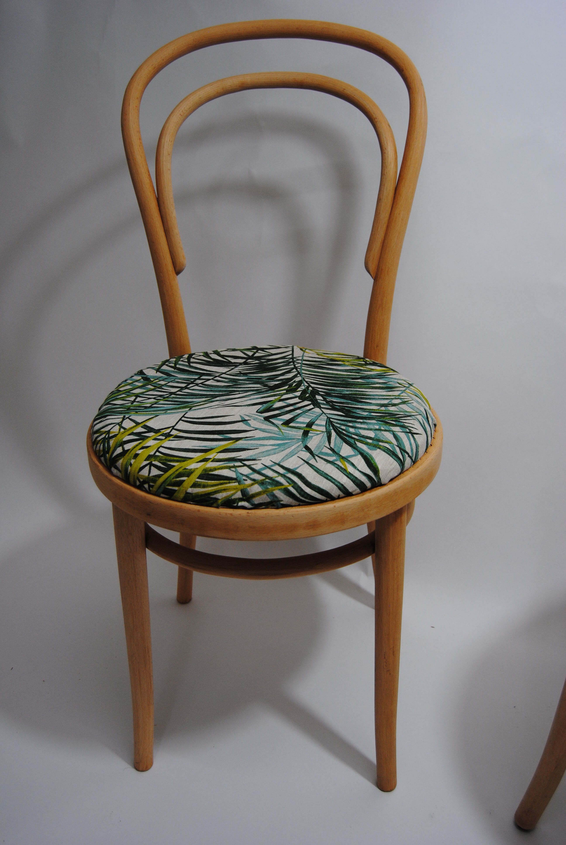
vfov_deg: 57.2
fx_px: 776
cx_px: 283
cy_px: 422
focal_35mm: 33
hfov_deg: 40.1
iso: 200
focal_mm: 22
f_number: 3.5
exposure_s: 1/40
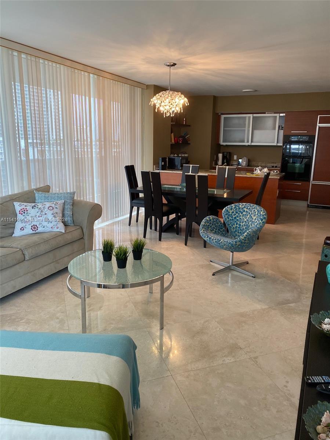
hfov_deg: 53.0
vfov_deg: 67.3
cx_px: 165
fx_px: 331
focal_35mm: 26
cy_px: 220
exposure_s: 1/120
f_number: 1.8
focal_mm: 4.25
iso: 125
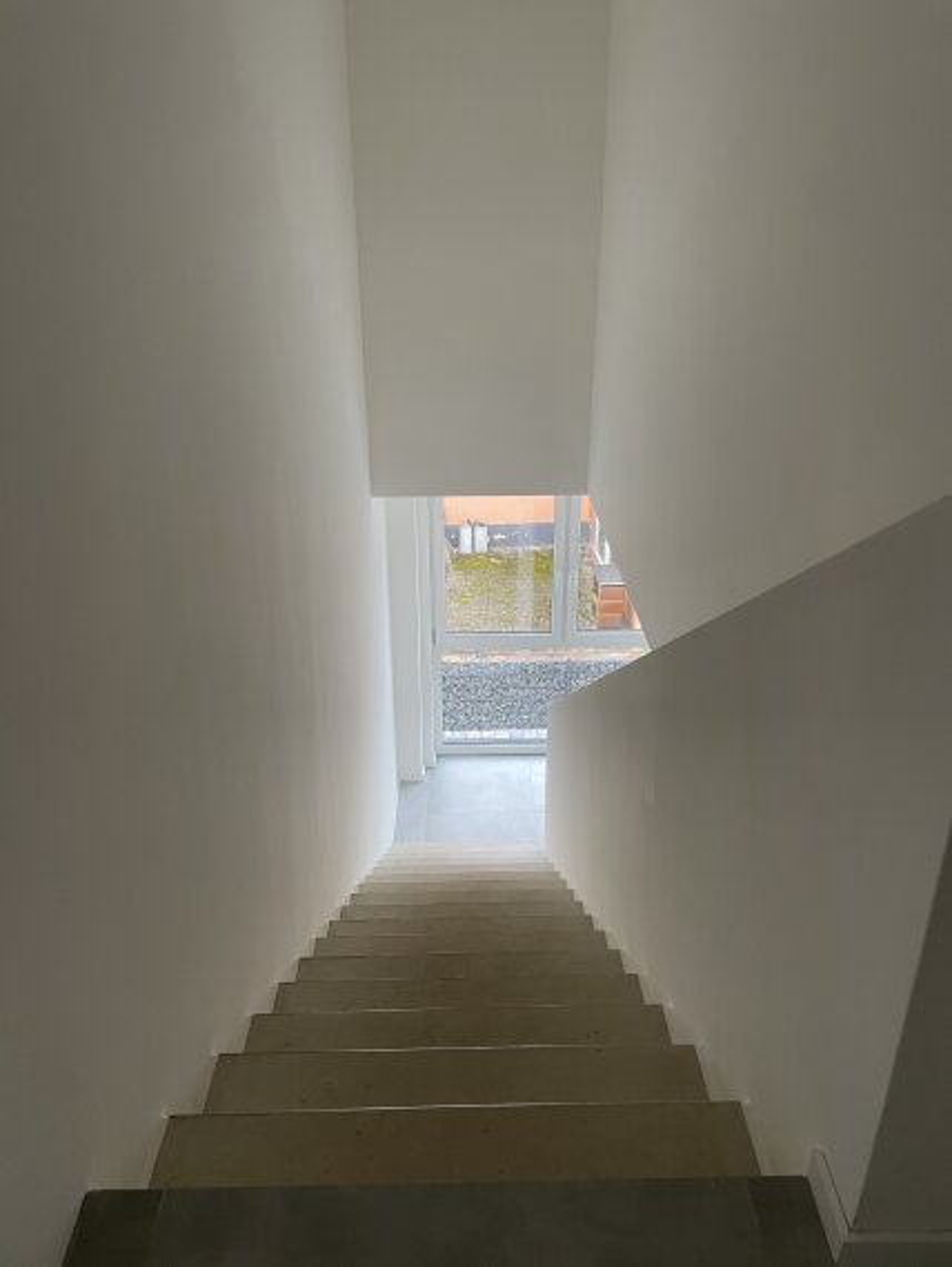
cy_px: 634
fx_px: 953
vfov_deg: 67.3
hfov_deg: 53.1
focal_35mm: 26
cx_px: 476
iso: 125
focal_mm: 4.2
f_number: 1.6
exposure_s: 1/86
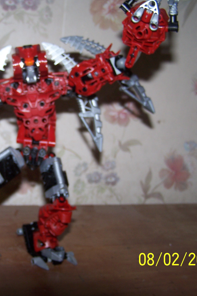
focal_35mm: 53
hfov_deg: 25.2
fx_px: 435
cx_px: 45
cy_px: 147
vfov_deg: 37.5
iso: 80
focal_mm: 6.3
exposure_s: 1/60
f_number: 2.8
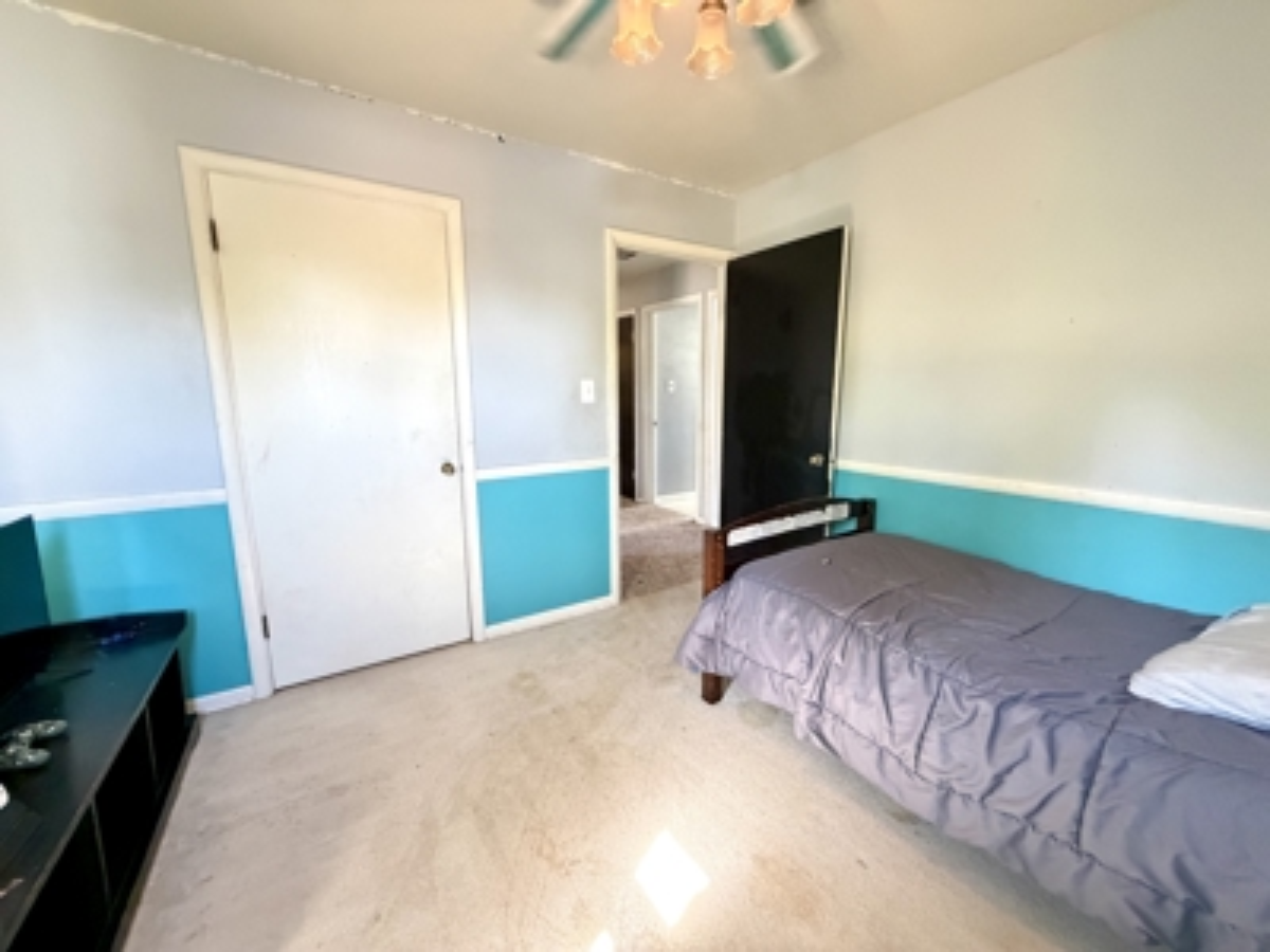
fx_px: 514
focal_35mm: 14
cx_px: 635
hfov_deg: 102.1
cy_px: 476
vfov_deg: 85.7
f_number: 2.2
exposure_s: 1/60
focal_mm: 2.22
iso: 800
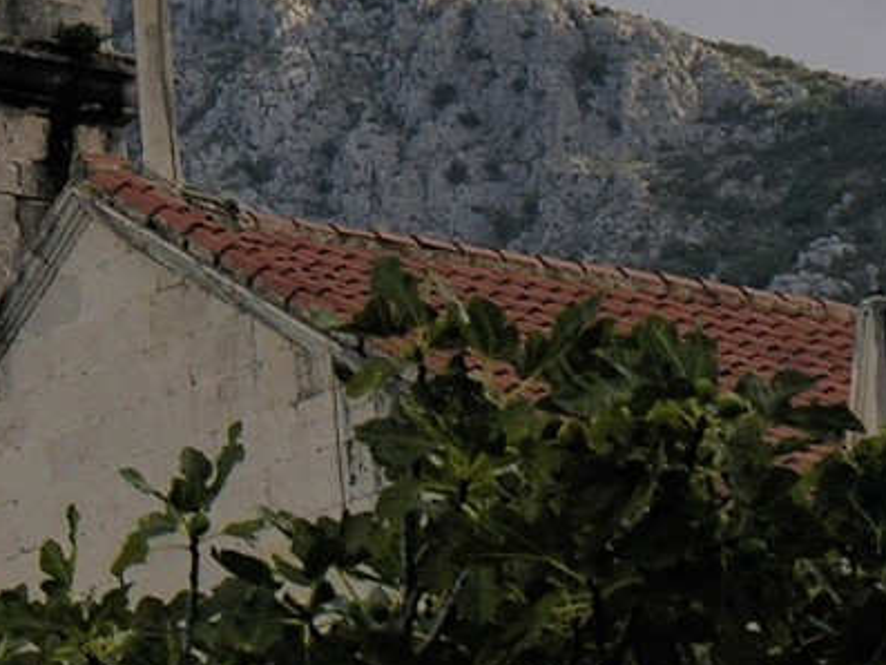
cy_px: -472
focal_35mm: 493
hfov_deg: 4.0
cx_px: 44
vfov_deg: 3.0
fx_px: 12622
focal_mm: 24
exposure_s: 1/154
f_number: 5.7
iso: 50
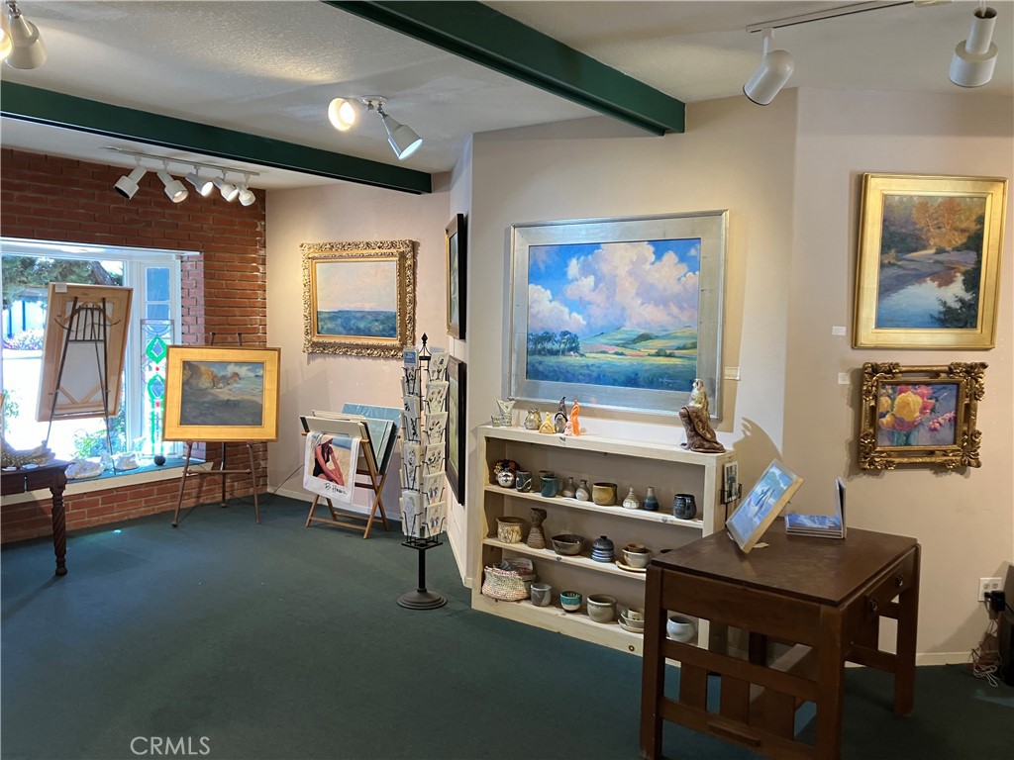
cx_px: 507
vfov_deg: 49.7
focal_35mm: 28
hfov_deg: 63.4
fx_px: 820
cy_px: 380
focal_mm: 3.99
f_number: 1.8
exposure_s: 1/60
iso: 80
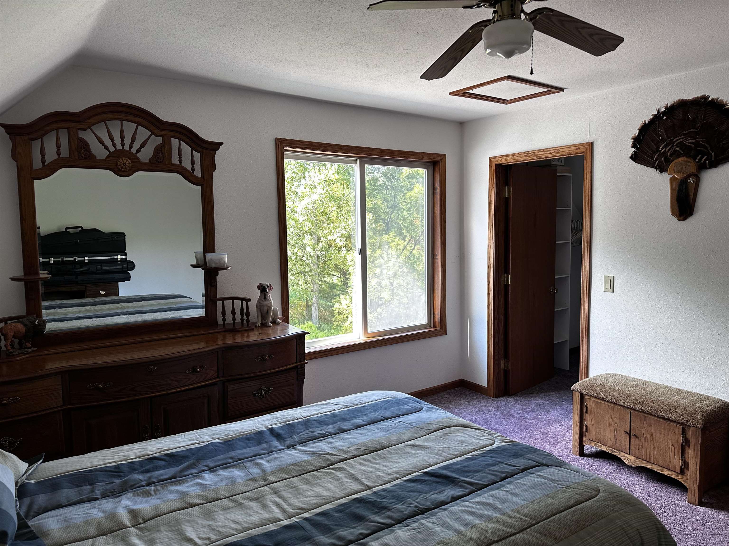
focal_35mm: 24
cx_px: 364
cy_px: 273
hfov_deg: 71.6
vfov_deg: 56.8
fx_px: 505
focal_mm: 6.86
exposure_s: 1/121
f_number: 1.78
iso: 100
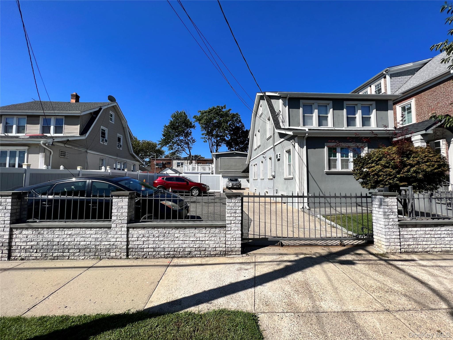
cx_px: 226
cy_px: 170
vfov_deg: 89.9
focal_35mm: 13
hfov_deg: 106.2
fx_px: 170
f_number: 1.8
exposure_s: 1/2016
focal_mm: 1.57
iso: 32
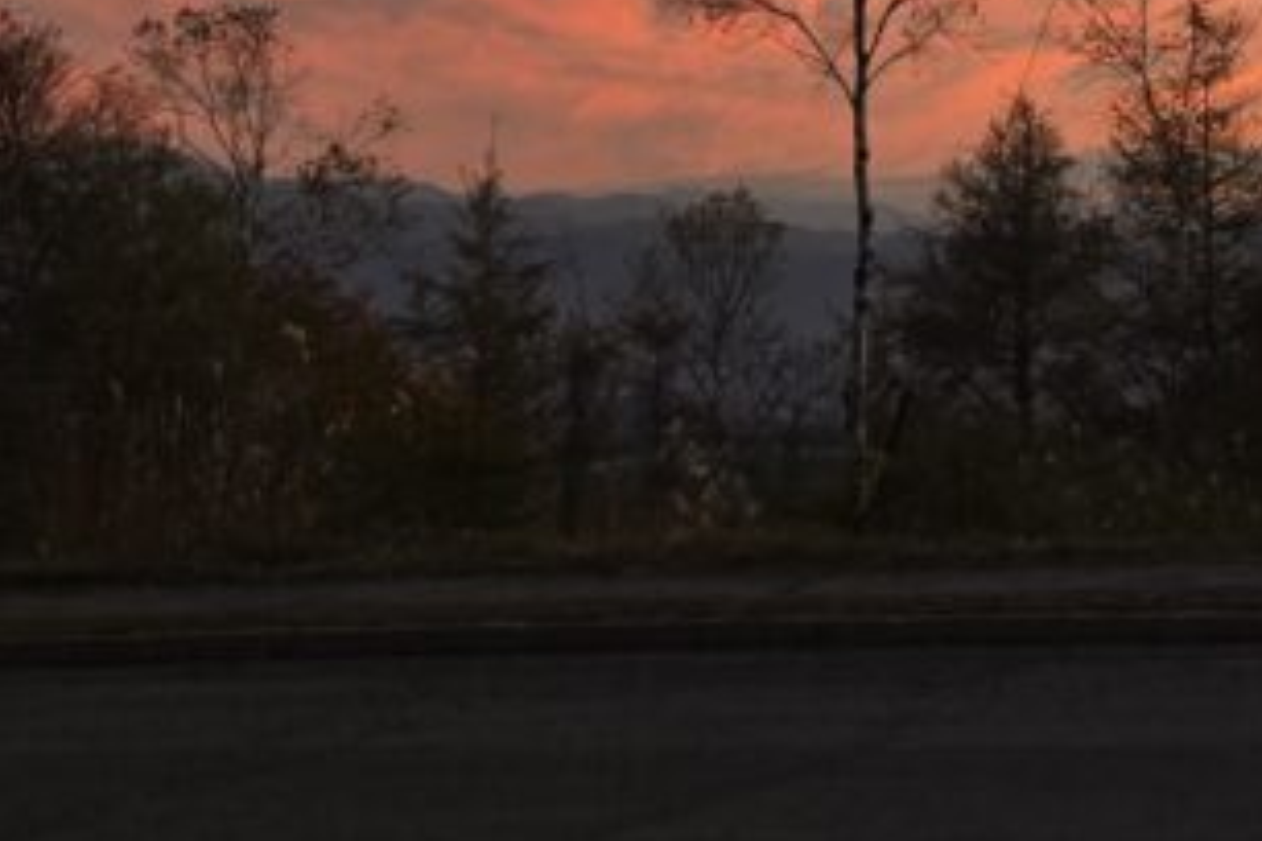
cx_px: 1481
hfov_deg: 23.4
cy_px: -462
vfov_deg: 15.6
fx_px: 2804
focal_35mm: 80
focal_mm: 5.4
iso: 80
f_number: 1.8
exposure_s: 1/180
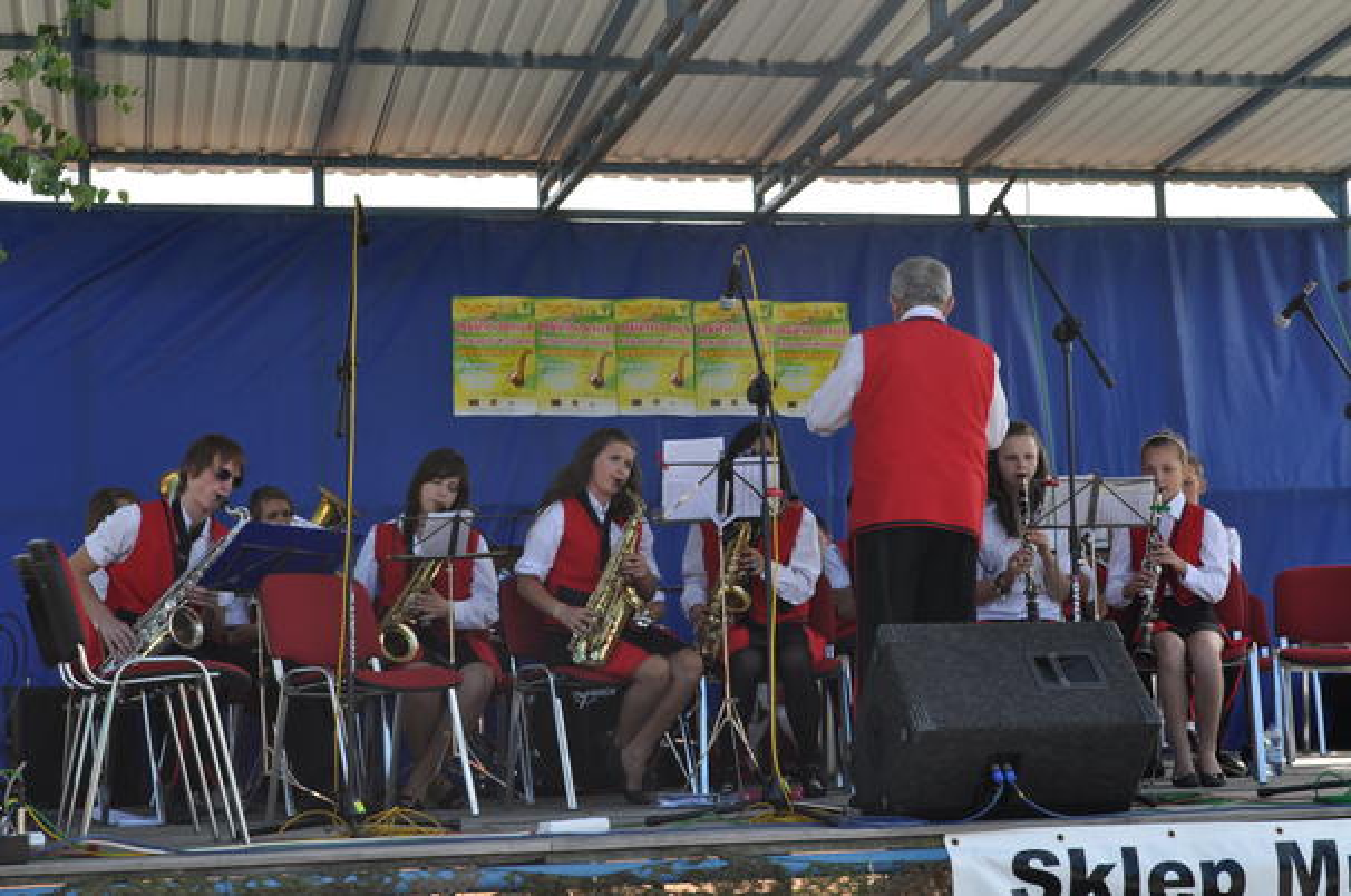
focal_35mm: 60
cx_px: 676
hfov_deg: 33.4
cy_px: 448
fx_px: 2248
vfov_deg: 22.5
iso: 400
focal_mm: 40
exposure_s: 1/320
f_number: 9
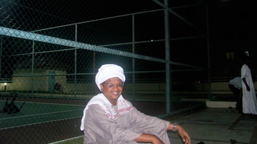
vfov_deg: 32.0
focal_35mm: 37
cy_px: 65
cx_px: 131
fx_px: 252
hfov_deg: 54.0
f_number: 2.8
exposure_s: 1/30
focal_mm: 5.85
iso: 200
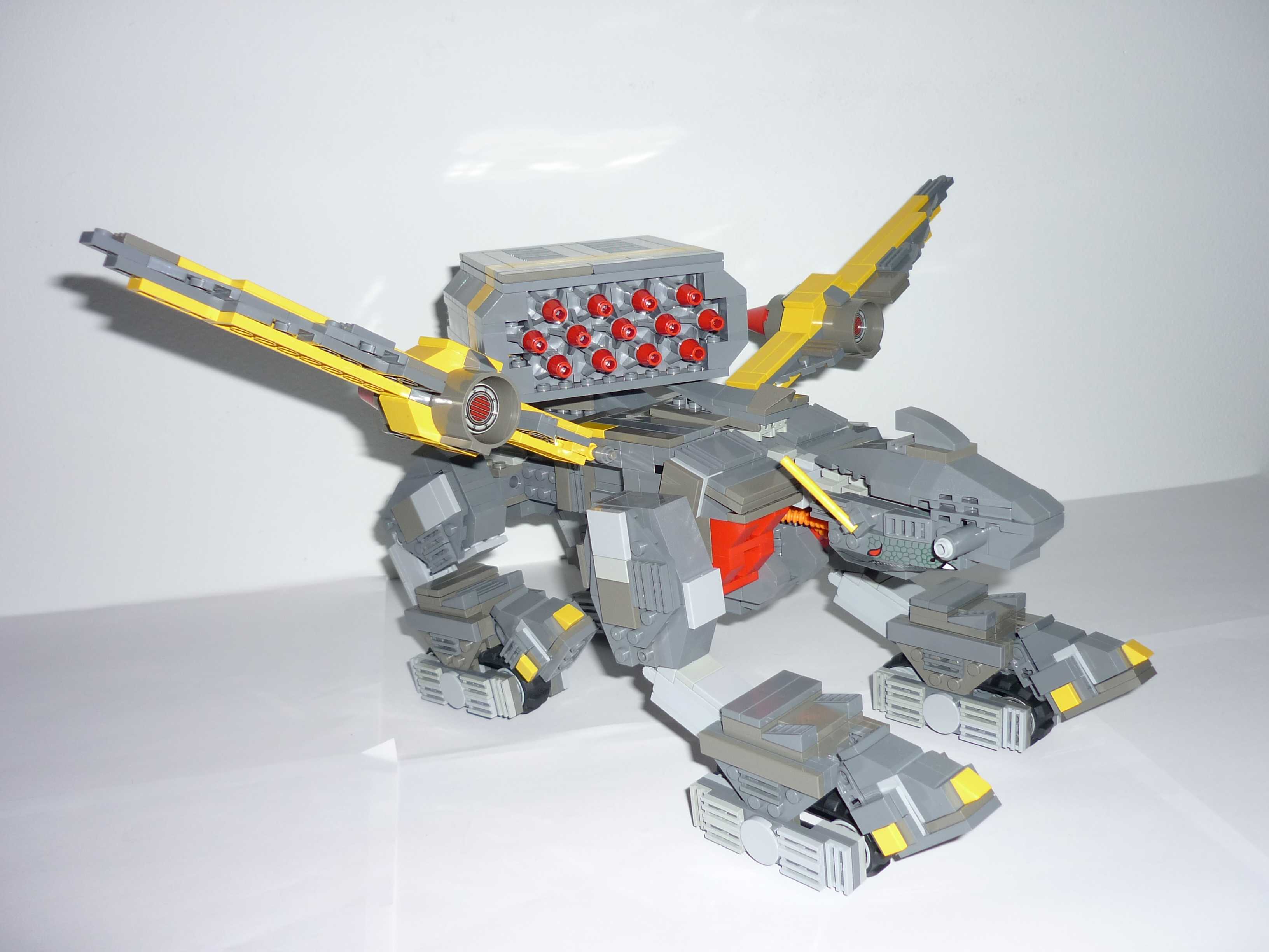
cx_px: 634
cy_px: 476
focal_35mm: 33
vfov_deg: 42.9
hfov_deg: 55.4
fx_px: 1210
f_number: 2.8
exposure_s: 1/8
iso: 100
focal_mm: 5.5
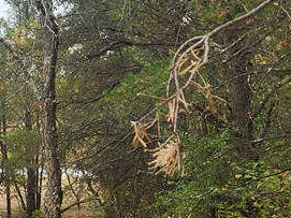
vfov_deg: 17.0
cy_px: 111
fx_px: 731
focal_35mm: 87
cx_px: -73
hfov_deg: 20.8
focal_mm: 5.4
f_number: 1.8
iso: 20
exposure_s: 1/475
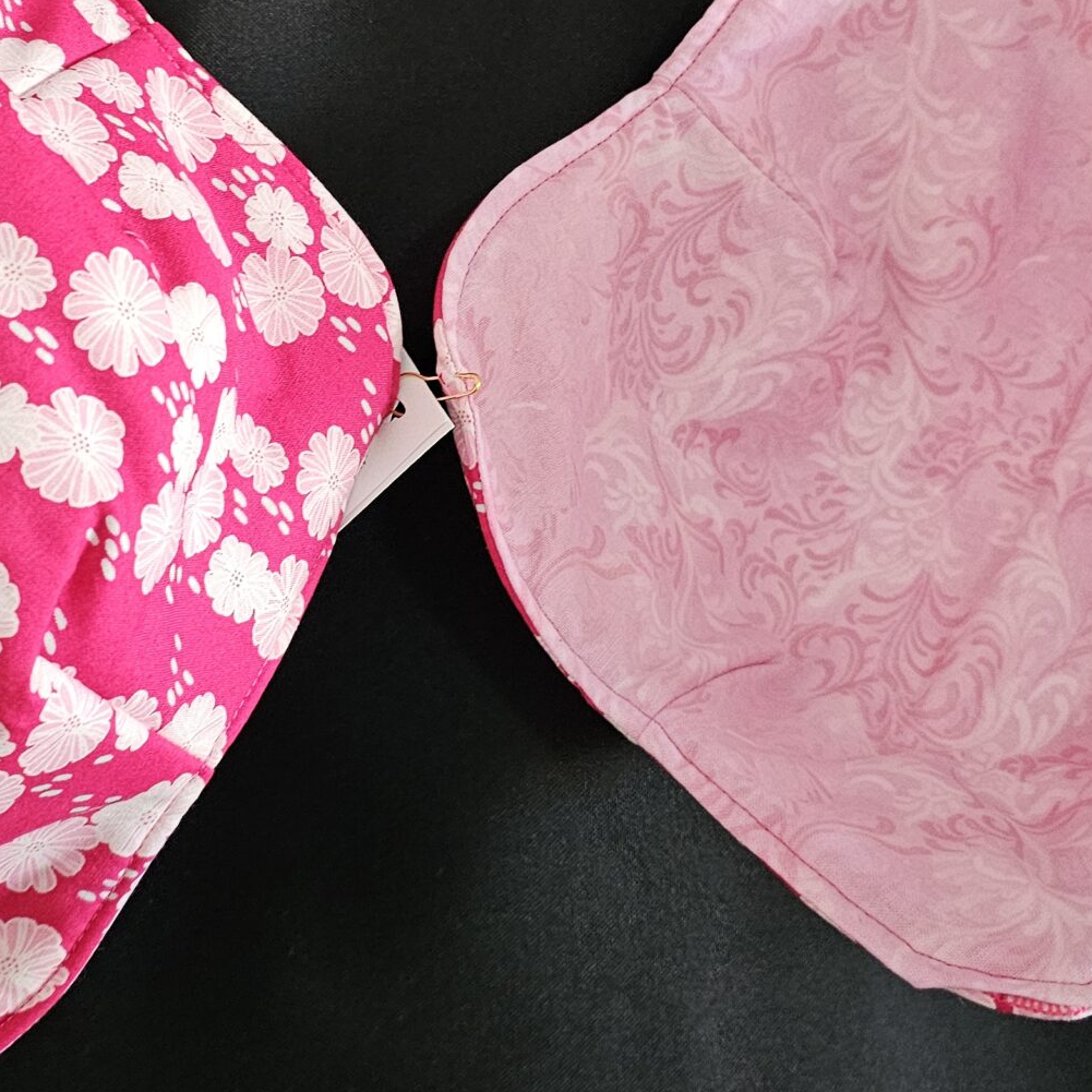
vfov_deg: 32.4
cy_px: 326
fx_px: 1856
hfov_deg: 32.3
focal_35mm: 52
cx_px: 301
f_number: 1.7
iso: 500
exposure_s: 1/60
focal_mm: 6.3
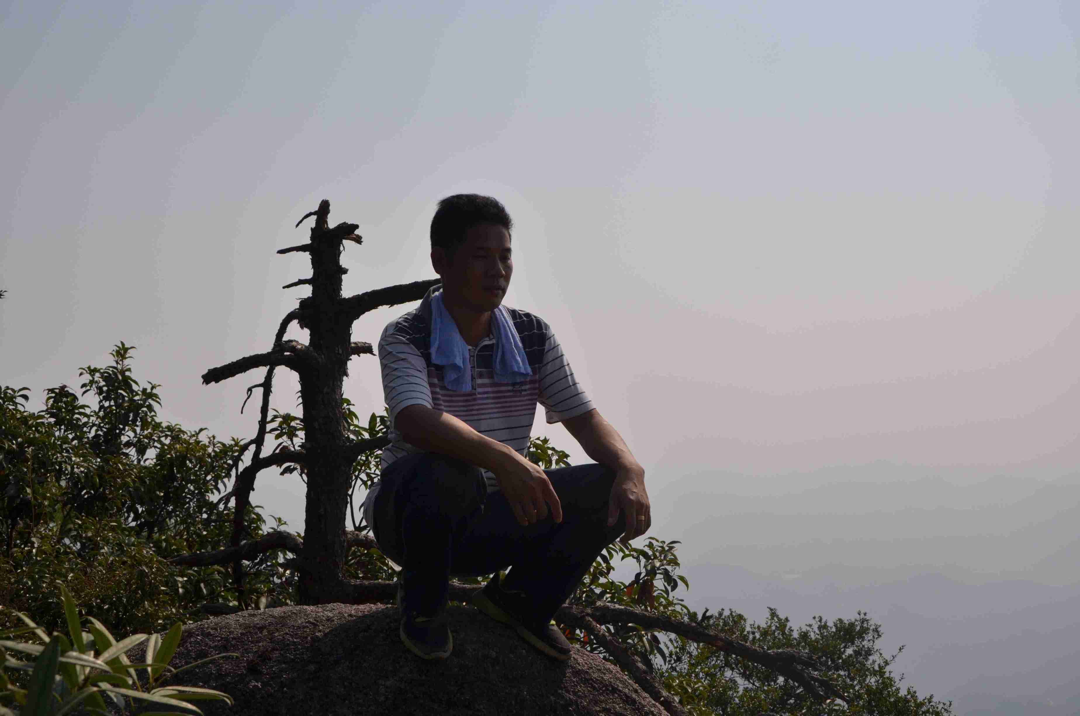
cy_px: 358
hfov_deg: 46.5
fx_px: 1257
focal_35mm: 42
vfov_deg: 31.8
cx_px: 540
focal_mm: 28
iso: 250
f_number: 6.3
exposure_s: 1/4000
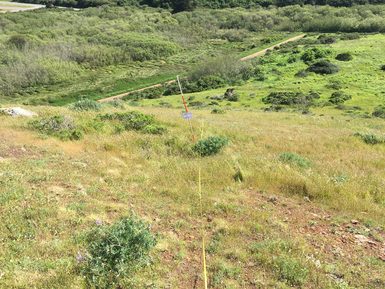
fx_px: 323
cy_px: 144
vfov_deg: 48.2
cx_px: 192
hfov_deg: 61.7
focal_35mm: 29
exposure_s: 1/750
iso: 25
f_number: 2.2
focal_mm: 4.15
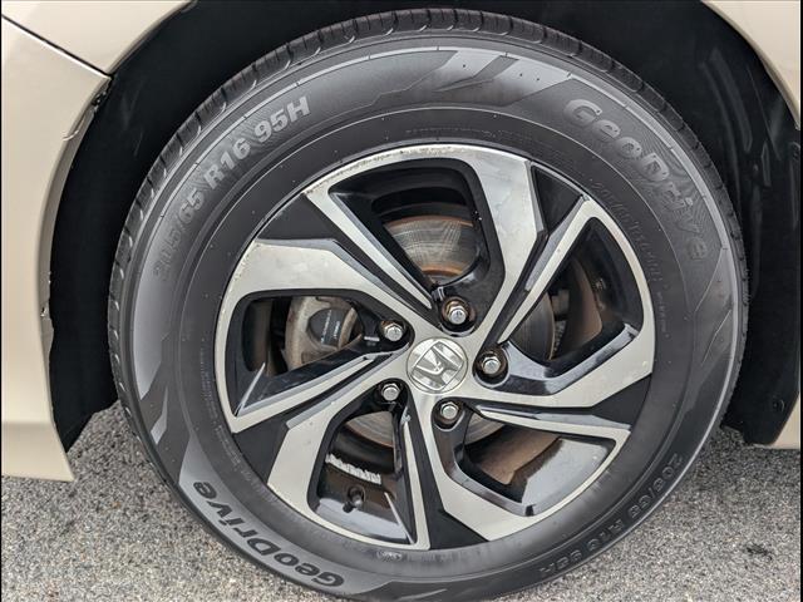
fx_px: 557
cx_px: 402
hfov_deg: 71.6
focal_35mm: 24
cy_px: 301
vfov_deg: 56.8
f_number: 1.68
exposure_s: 1/250
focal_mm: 6.9
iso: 37
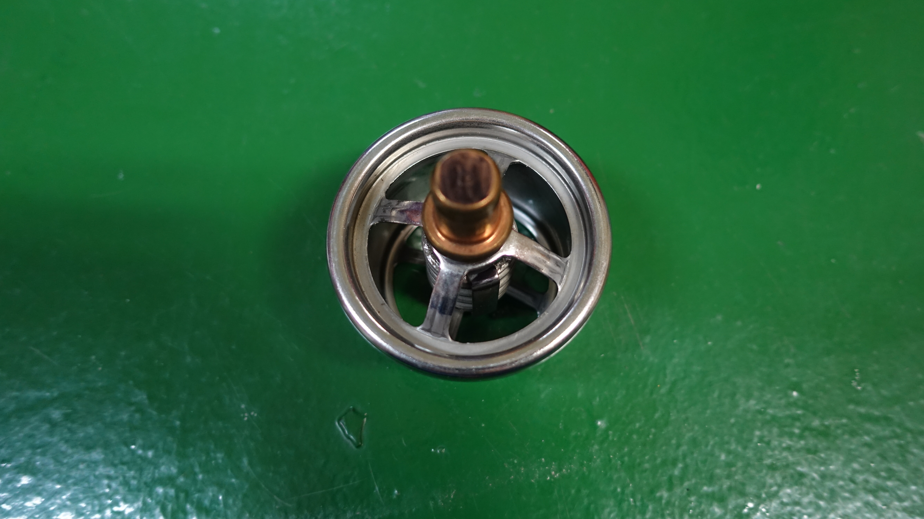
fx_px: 662
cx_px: 471
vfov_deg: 42.8
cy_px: 228
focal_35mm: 27
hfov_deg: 69.9
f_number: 2
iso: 640
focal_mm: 9.33
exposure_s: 1/30
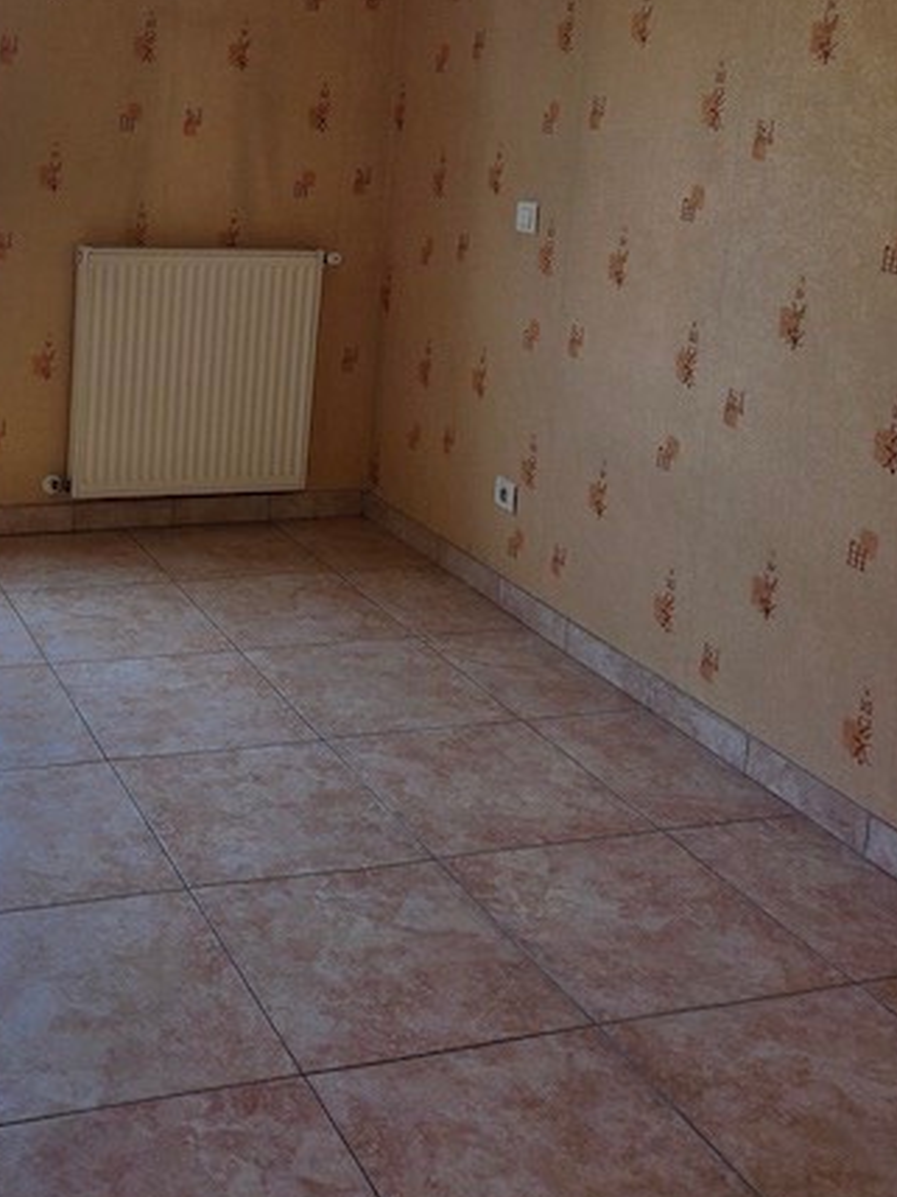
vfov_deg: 42.5
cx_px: 81
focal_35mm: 43
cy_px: 296
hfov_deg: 31.9
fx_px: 1486
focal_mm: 5.4
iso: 40
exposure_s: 1/180
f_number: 1.8
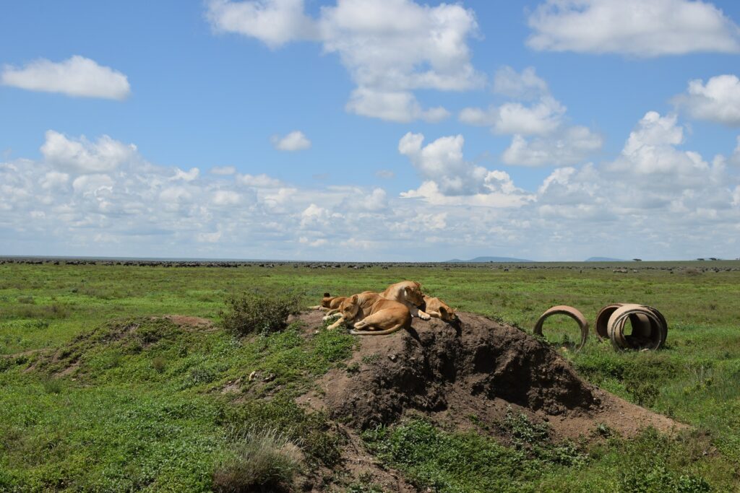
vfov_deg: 25.8
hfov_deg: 37.8
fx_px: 1079
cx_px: 370
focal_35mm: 52
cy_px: 246
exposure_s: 1/400
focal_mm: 35
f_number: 10
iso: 200
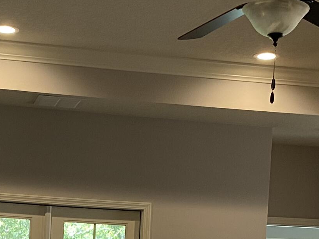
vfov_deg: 14.6
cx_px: 105
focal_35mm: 95
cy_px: 354
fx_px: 876
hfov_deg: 20.6
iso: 100
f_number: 1.8
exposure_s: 1/60
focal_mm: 4.25
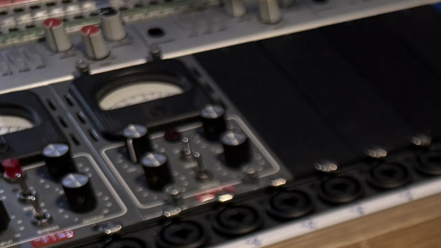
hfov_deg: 19.3
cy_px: 476
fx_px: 1041
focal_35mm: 89
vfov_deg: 12.2
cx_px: 742
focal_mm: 6.76
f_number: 1.78
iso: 160
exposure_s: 1/50
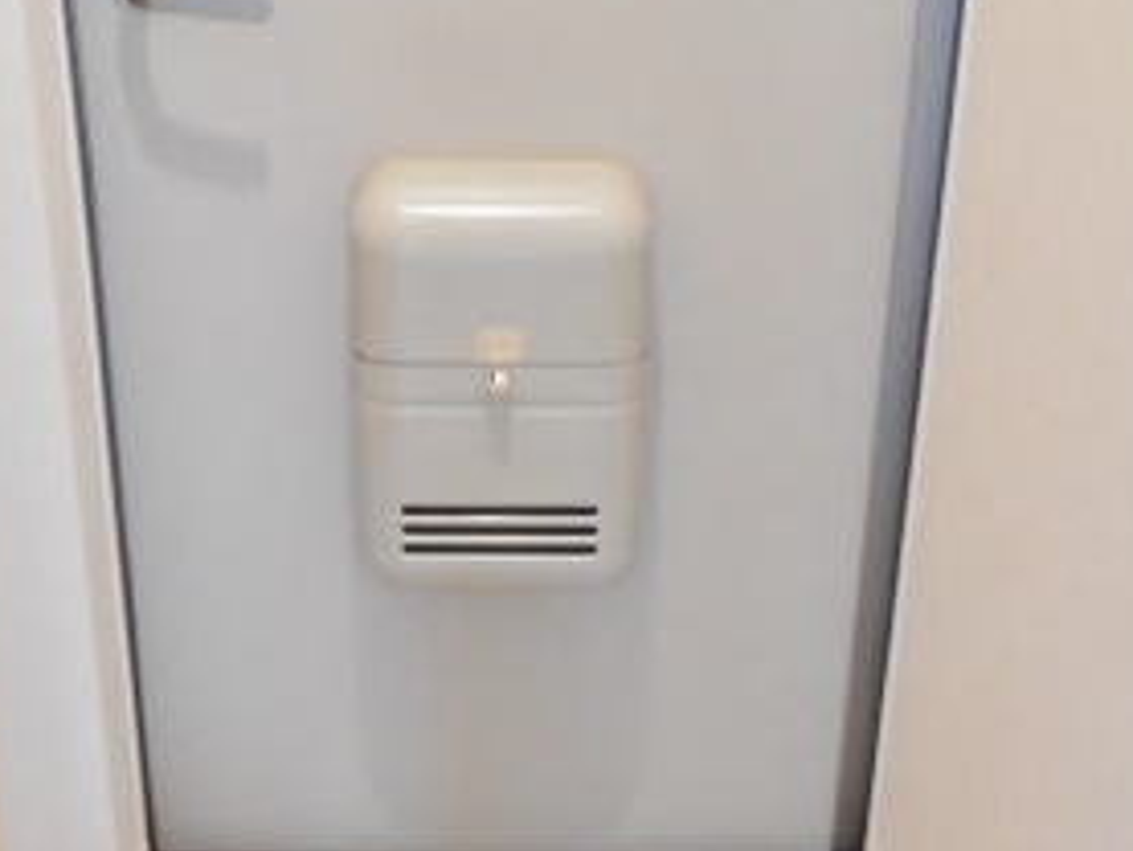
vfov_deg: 21.5
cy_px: 761
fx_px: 2194
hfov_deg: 28.9
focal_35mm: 67
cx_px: 470
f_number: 4
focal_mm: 5.2
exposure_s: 1/13
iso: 400
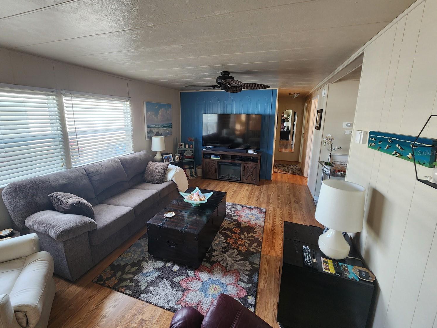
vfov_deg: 85.5
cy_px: 153
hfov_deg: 102.0
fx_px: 177
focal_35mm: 14
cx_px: 211
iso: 160
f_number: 2.2
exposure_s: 1/60
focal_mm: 2.2
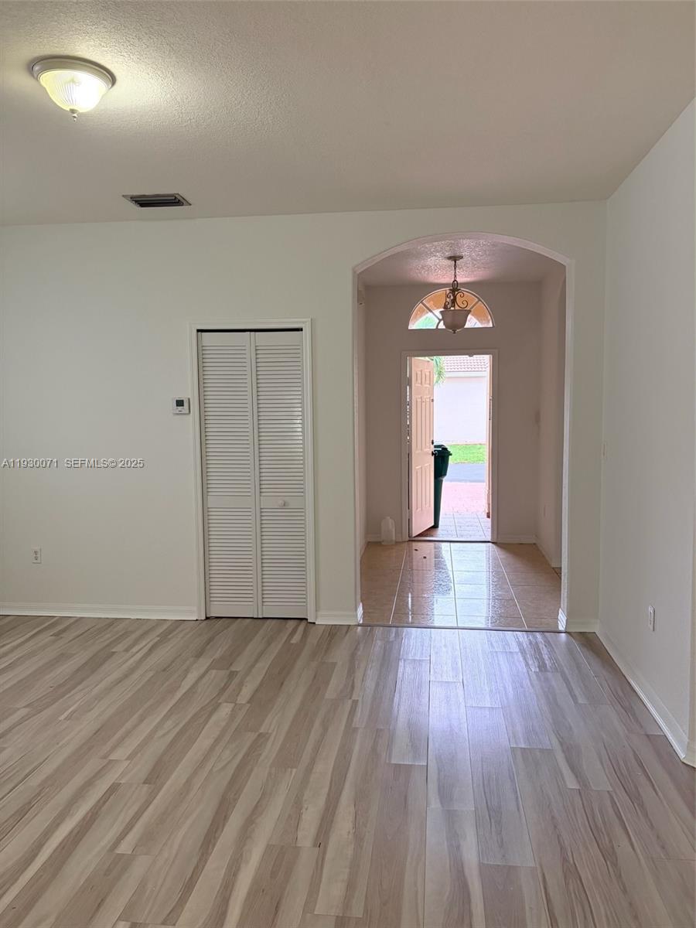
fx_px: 697
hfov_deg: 53.1
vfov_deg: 67.3
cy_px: 464
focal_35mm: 26
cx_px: 348
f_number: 1.6
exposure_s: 1/60
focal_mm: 5.96
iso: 160
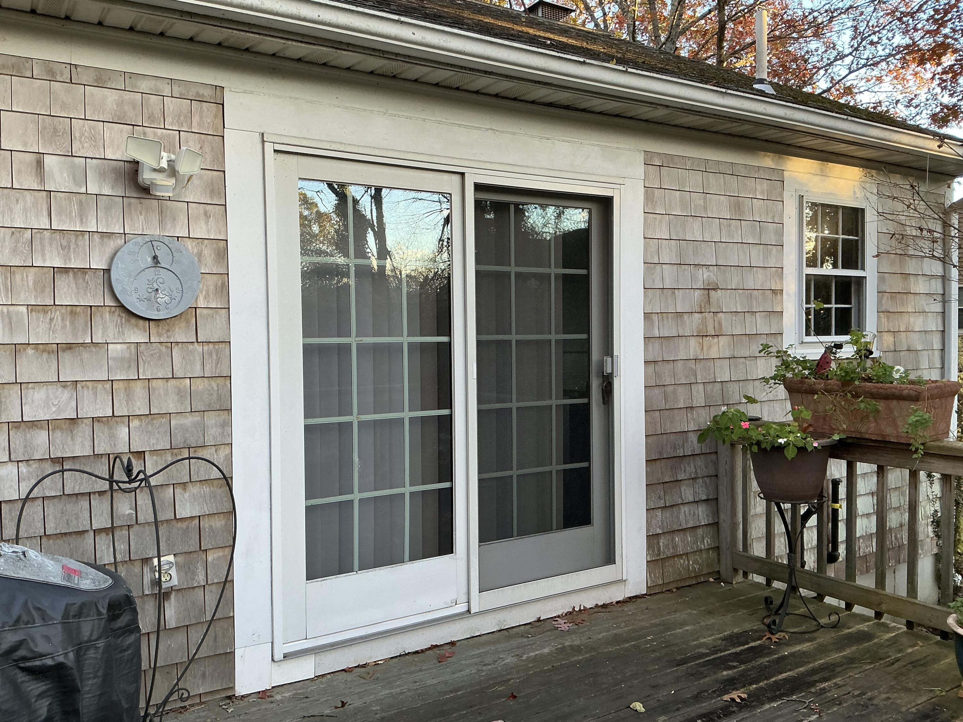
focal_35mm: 28
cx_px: 482
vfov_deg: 49.7
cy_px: 361
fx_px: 779
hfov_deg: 63.4
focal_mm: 3
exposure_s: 1/122
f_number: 1.8
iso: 64
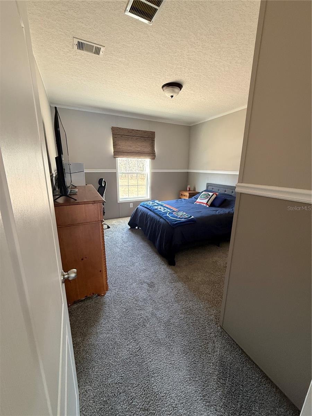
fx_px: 168
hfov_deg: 85.7
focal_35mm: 14
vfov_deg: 102.1
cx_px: 156
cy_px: 208
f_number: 2.2
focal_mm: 2.22
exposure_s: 1/76
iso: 320
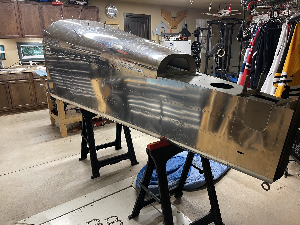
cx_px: 150
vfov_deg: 53.1
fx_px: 225
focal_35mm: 26
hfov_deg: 67.3
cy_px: 112
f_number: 1.6
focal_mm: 5.1
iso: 200
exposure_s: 1/60
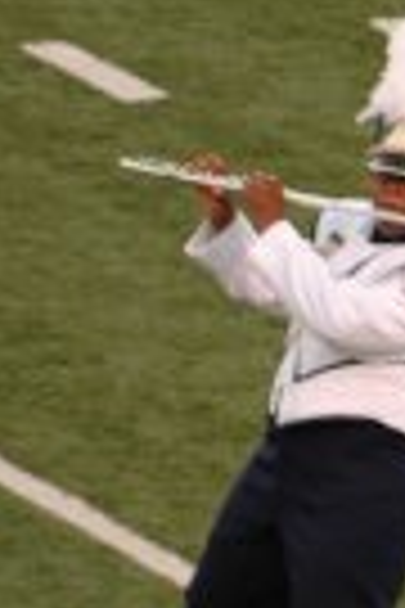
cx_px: 821
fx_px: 22493
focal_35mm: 1333
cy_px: 671
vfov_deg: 1.5
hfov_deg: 1.0
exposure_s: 1/160
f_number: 3.2
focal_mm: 200
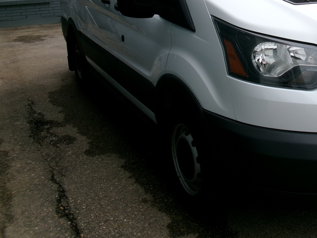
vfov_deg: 30.1
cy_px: 44
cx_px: 263
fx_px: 430
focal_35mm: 47
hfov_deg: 38.6
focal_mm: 5.1
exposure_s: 1/52
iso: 100
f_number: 10.8
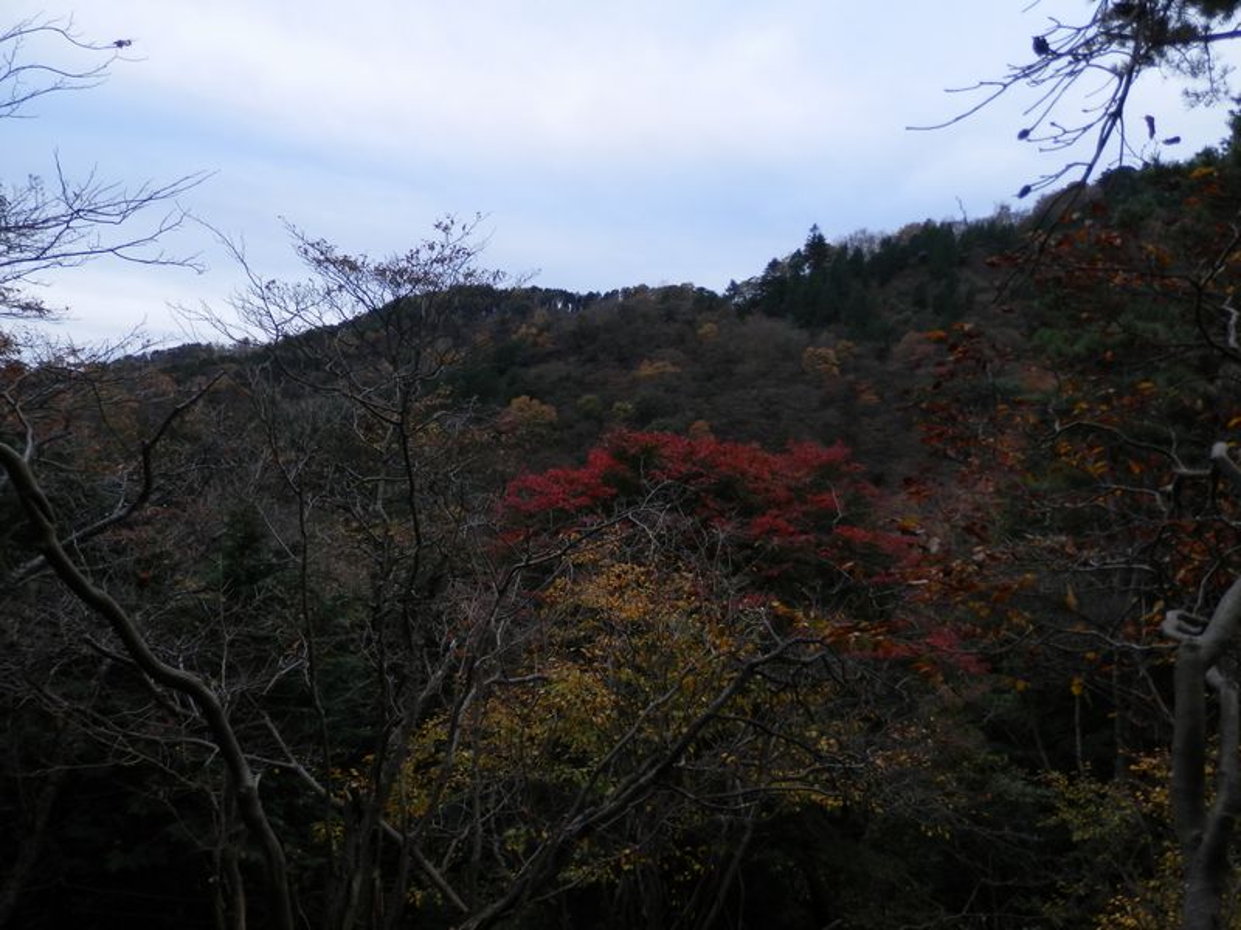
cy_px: 465
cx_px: 620
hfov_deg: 69.4
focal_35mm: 25
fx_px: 896
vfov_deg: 54.9
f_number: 3
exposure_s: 1/50
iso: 80
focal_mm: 4.5
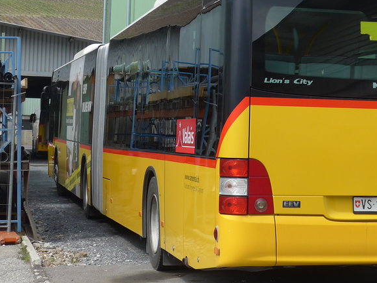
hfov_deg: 19.0
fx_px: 1111
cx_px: 317
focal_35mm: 102
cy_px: 99
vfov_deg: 14.5
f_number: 3.2
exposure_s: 1/1000
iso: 80
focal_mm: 10.1
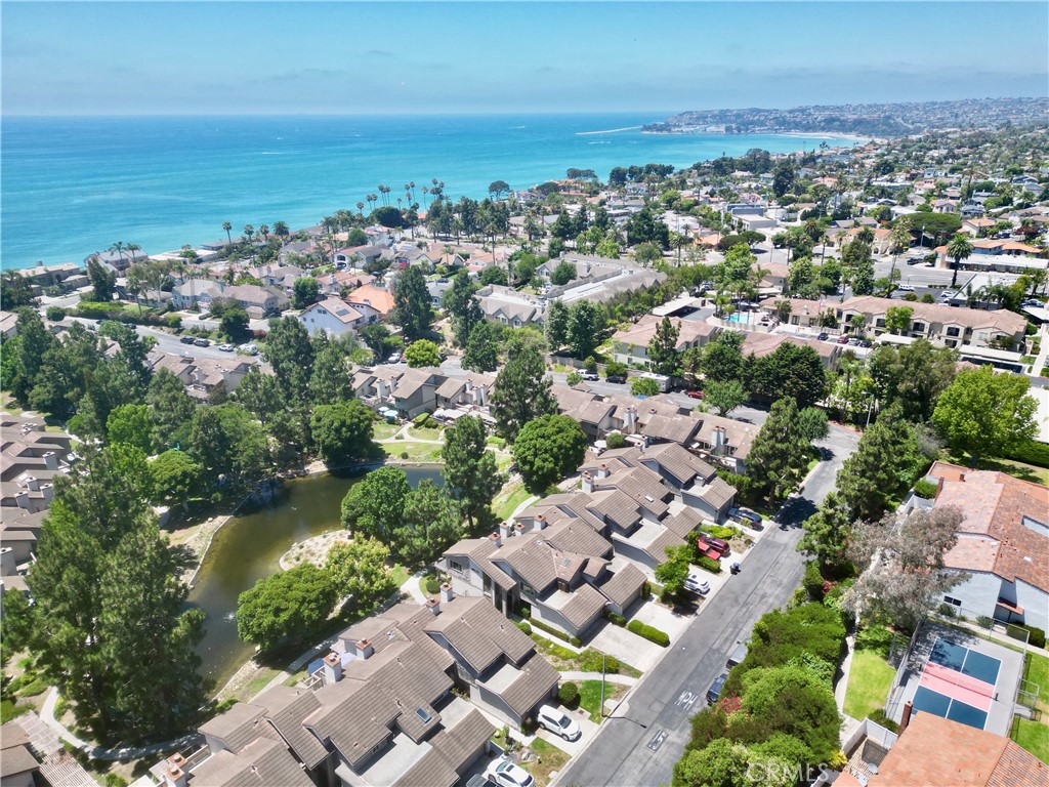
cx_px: 524
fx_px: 727
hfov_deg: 71.6
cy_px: 394
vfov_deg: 56.8
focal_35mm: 24
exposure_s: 1/2000
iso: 130
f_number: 1.7
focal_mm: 6.72
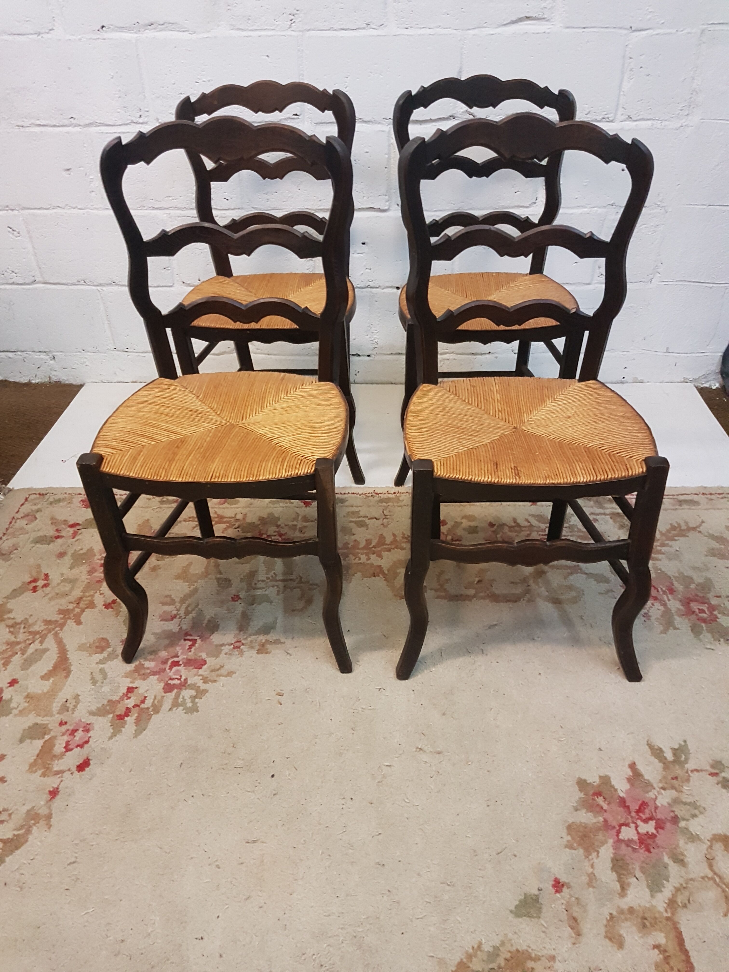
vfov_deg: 67.3
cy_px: 486
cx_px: 364
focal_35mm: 26
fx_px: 730
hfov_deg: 53.1
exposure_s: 1/50
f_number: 1.7
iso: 250
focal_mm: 4.2
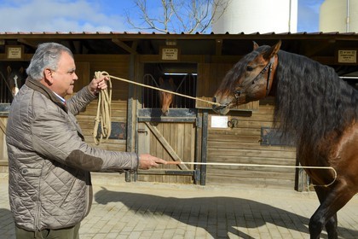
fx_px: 288
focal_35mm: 29
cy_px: 120
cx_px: 179
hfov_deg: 63.7
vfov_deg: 45.0
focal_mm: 29
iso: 400
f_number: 11
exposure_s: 1/400
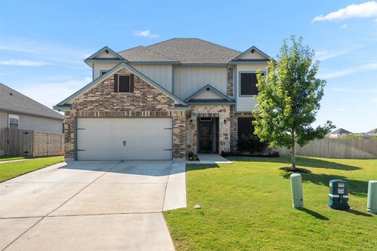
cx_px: 188
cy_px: 126
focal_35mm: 28
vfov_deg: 46.4
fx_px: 293
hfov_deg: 65.5
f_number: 8
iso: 100
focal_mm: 28
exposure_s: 1/60
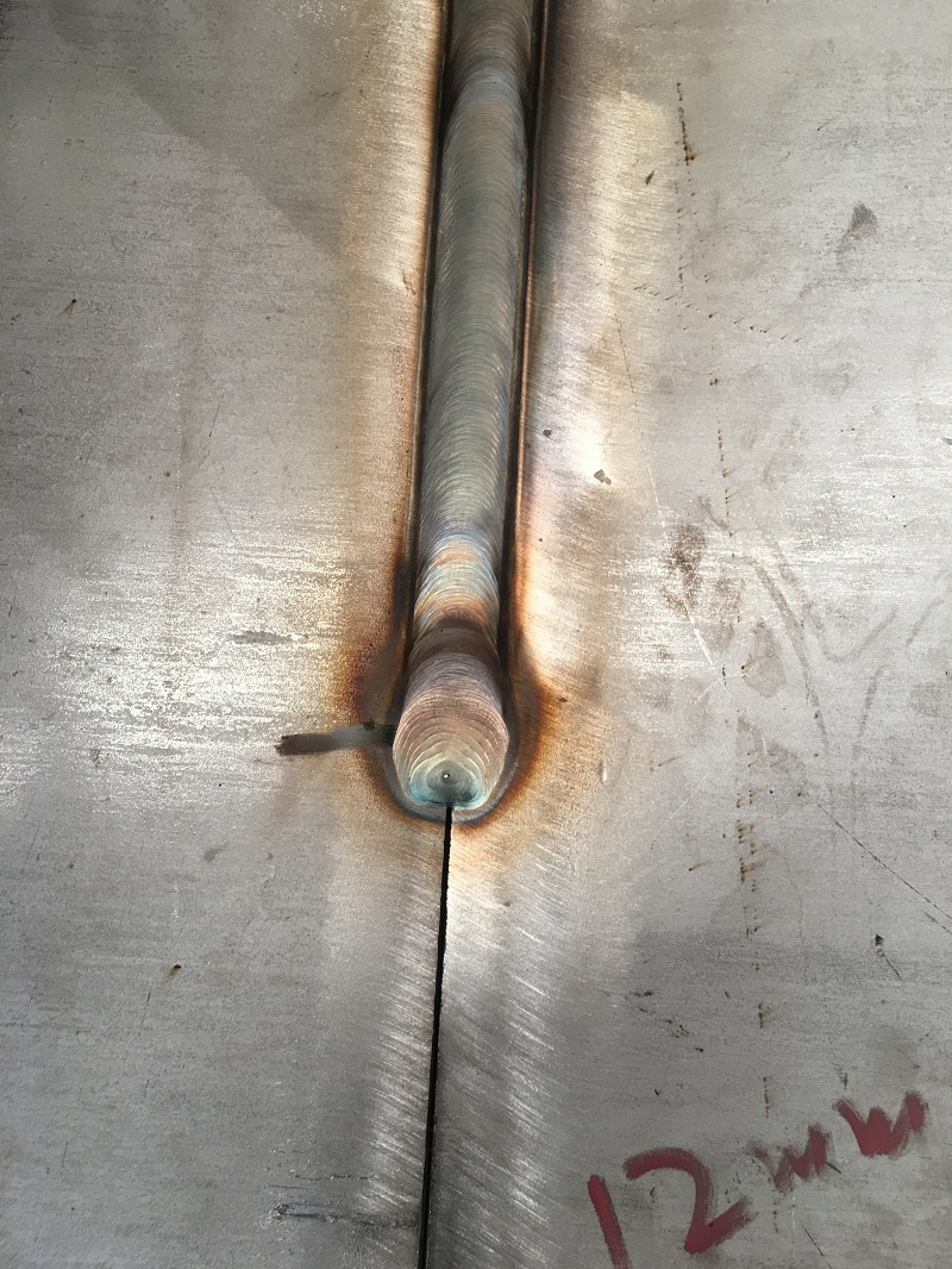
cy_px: 634
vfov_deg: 61.6
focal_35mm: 29
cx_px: 476
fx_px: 1063
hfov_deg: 48.2
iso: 32
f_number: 2.2
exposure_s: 1/17
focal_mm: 4.15
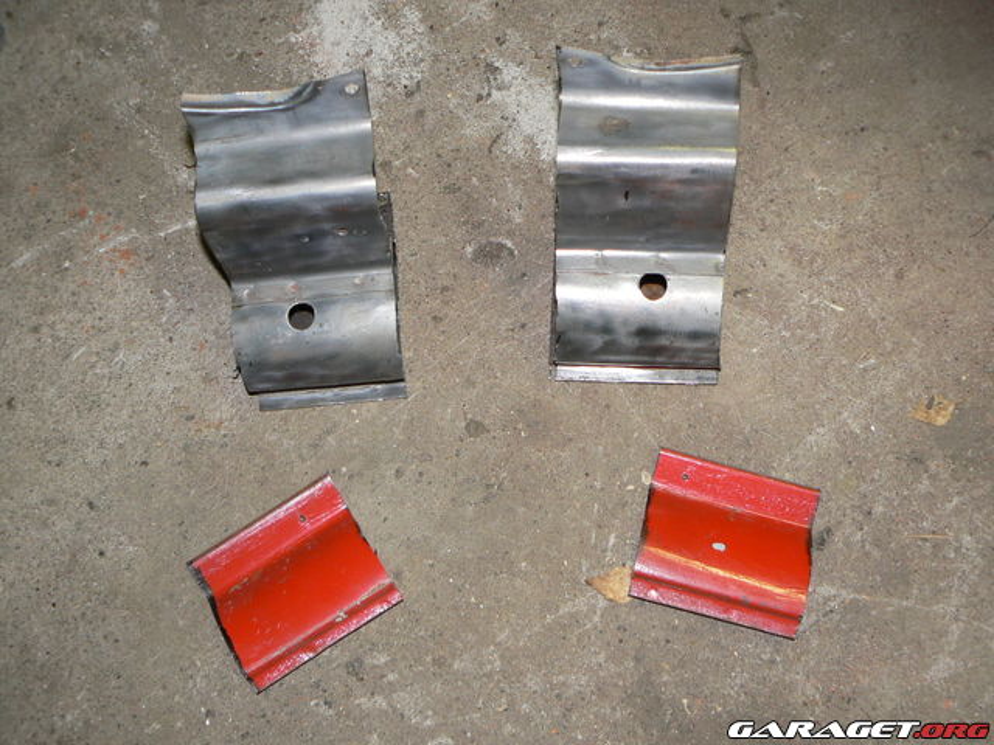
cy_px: 372
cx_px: 497
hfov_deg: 51.4
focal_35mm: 36
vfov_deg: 39.7
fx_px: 1034
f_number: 2.8
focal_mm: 6
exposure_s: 1/30
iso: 100
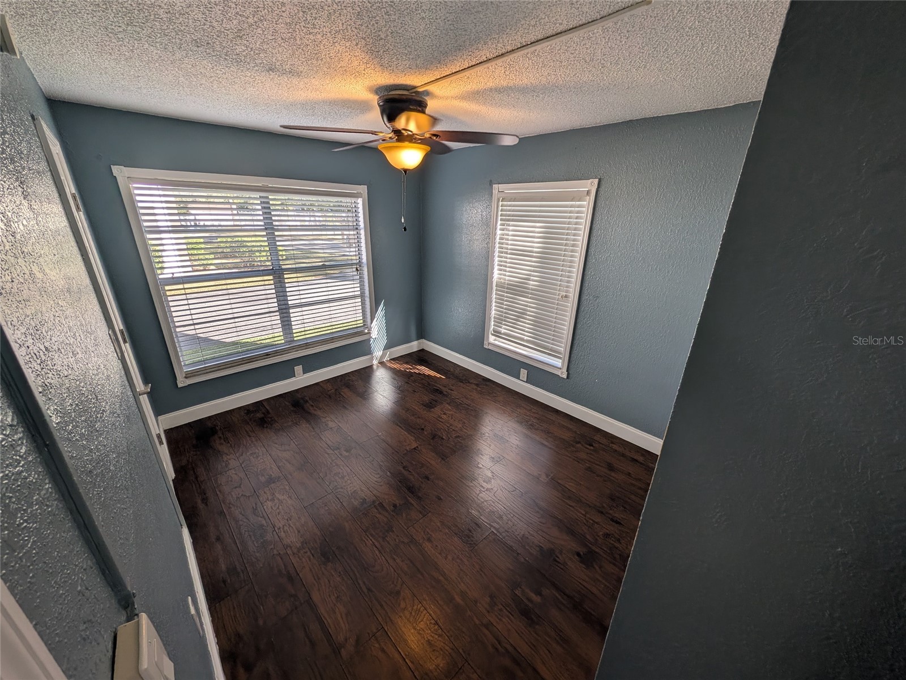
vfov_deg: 94.5
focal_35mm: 12
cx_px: 453
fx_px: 314
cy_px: 340
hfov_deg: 110.5
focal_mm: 2.23
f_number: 1.95
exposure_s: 1/166
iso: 37
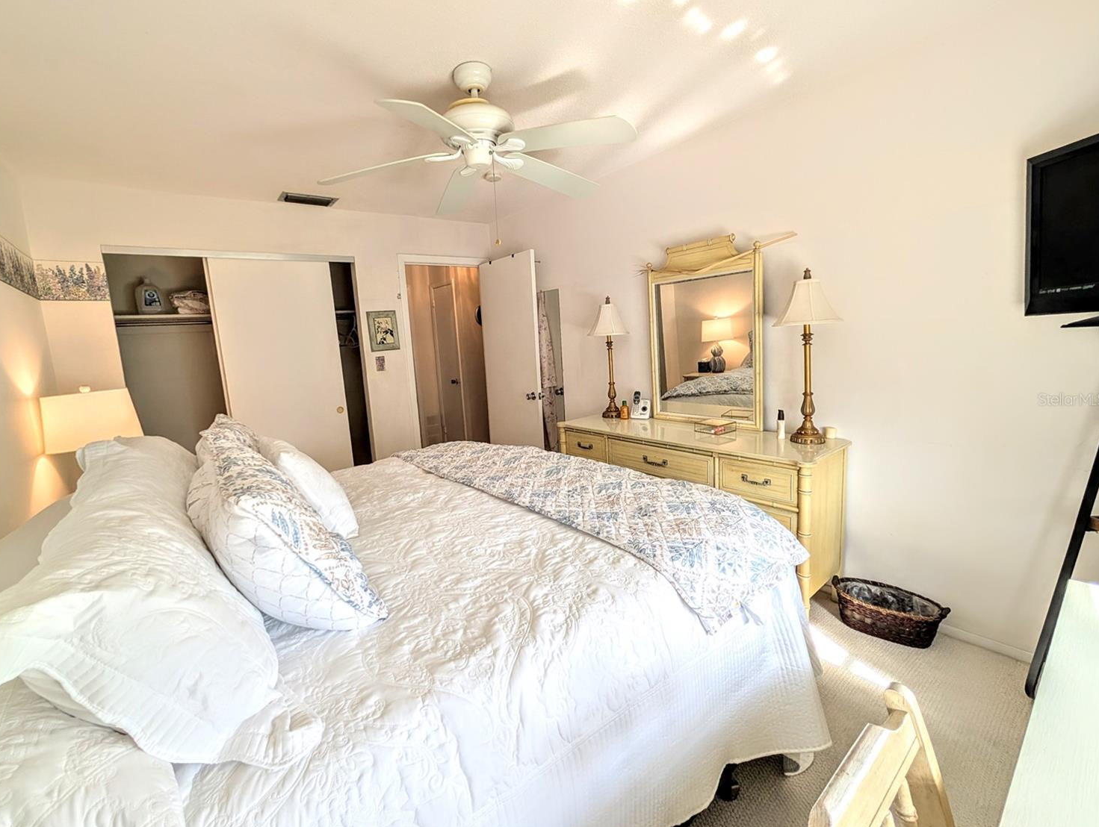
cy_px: 399
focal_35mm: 13
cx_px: 513
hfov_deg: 105.9
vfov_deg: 90.0
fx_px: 413
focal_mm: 2.02
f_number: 1.7
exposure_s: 1/218
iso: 61
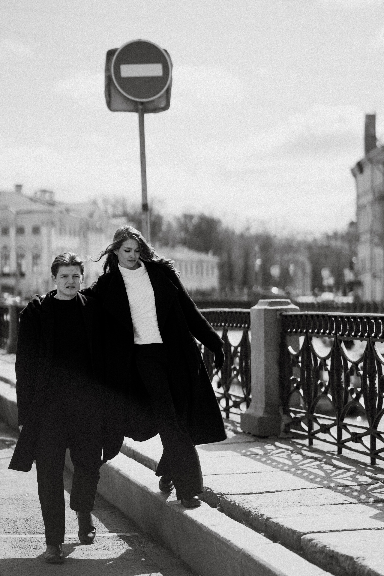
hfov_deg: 16.1
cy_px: 288
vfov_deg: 23.9
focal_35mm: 85
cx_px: 192
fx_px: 1360
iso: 125
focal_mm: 85
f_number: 2.2
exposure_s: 1/8000
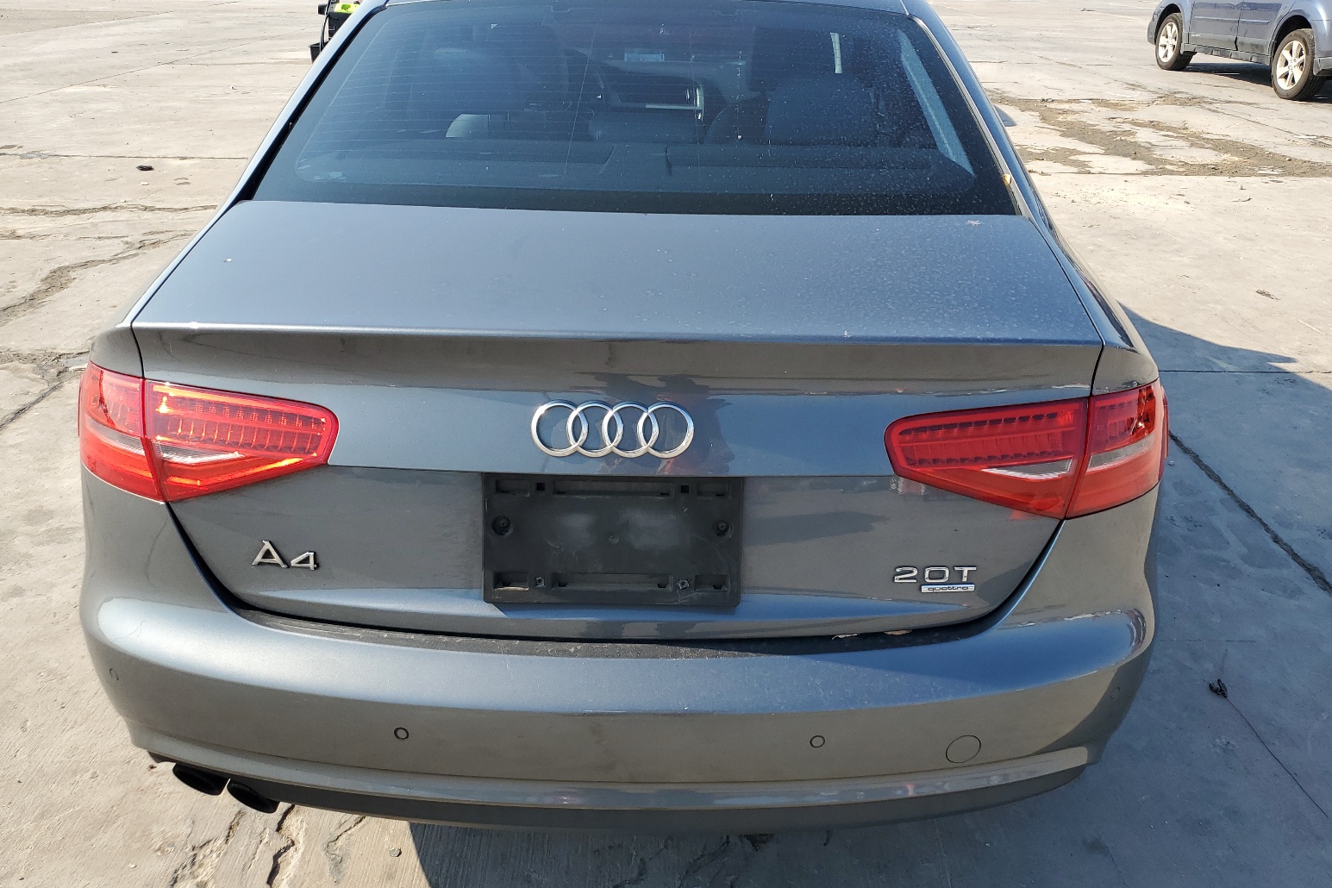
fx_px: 1036
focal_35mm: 28
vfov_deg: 46.4
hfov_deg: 65.5
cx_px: 659
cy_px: 408
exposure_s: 1/1429
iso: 50
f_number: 1.5
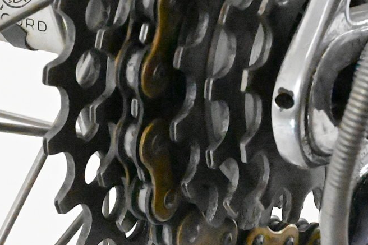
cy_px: 152
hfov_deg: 10.0
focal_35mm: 205
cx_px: 182
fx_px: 2095
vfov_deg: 6.7
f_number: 20
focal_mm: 70
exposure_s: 1/640
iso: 51200
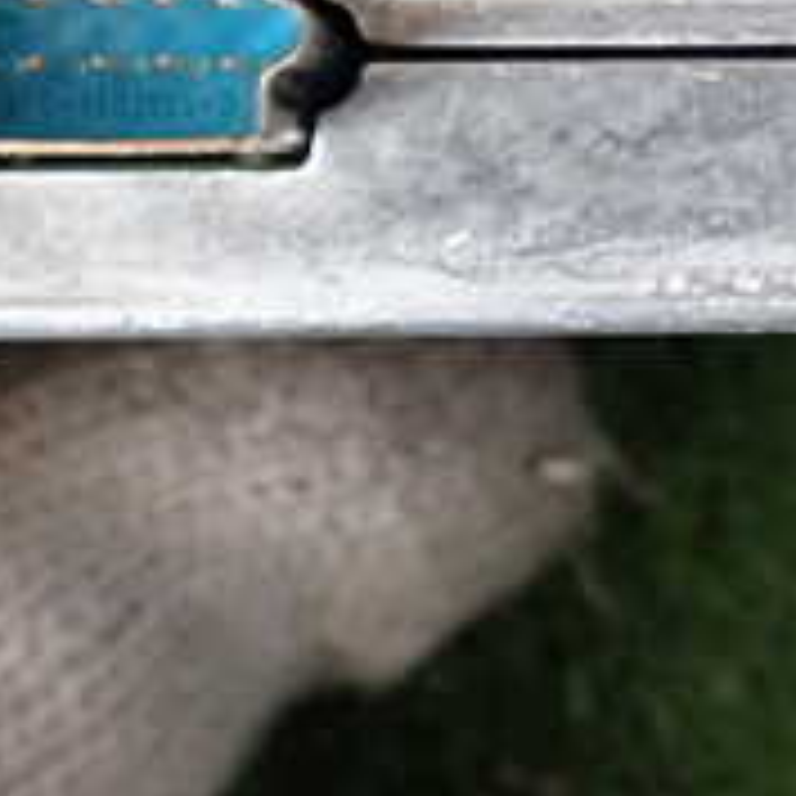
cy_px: -22
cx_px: 890
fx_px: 2810
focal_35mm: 108
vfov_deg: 15.8
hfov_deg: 15.7
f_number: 2.5
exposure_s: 1/40
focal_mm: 6.37
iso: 400
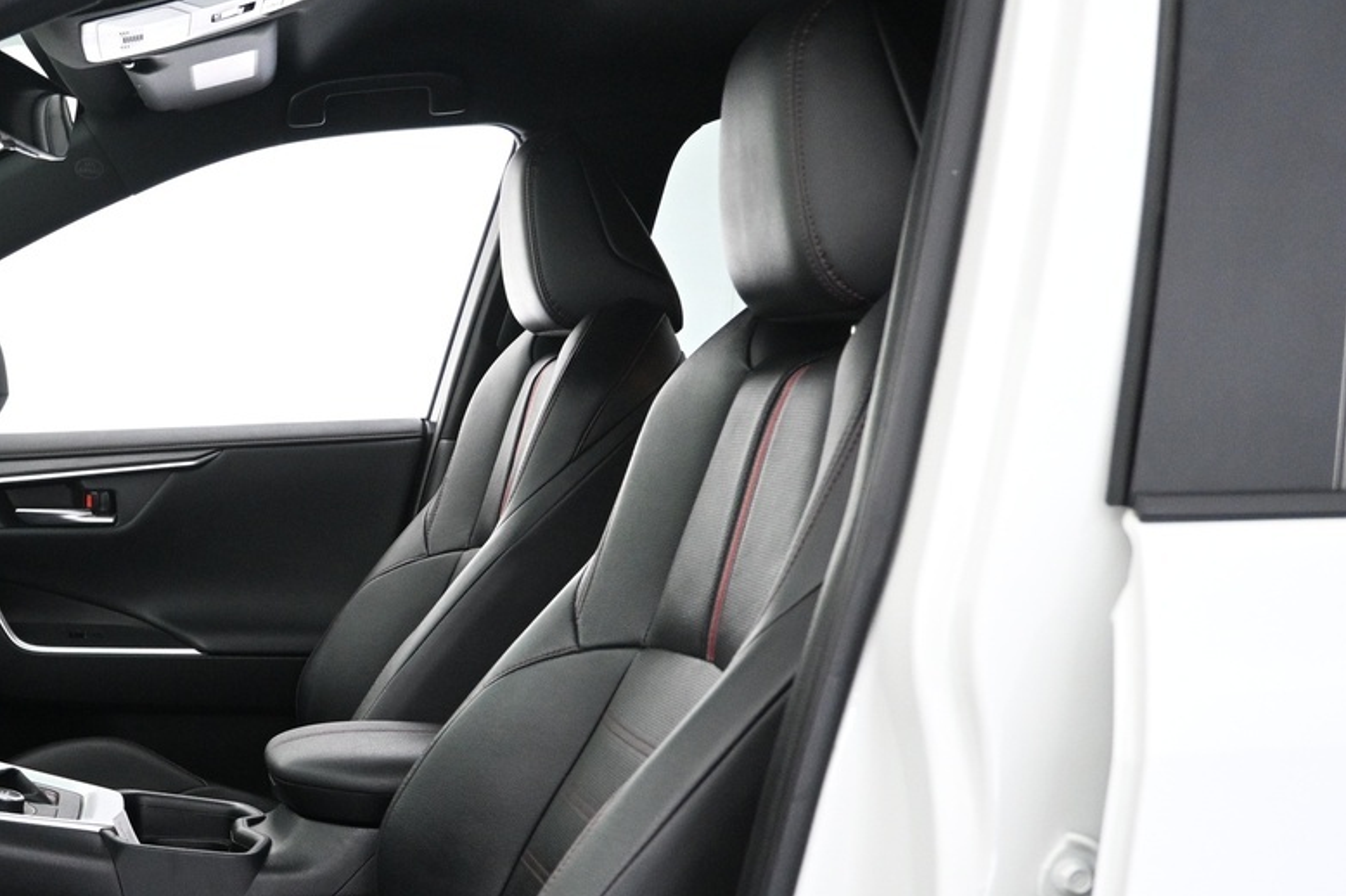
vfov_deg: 26.6
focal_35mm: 50
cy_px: 668
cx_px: 71
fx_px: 1869
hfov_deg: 36.5
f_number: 3.5
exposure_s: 1/30
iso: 1800
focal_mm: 16
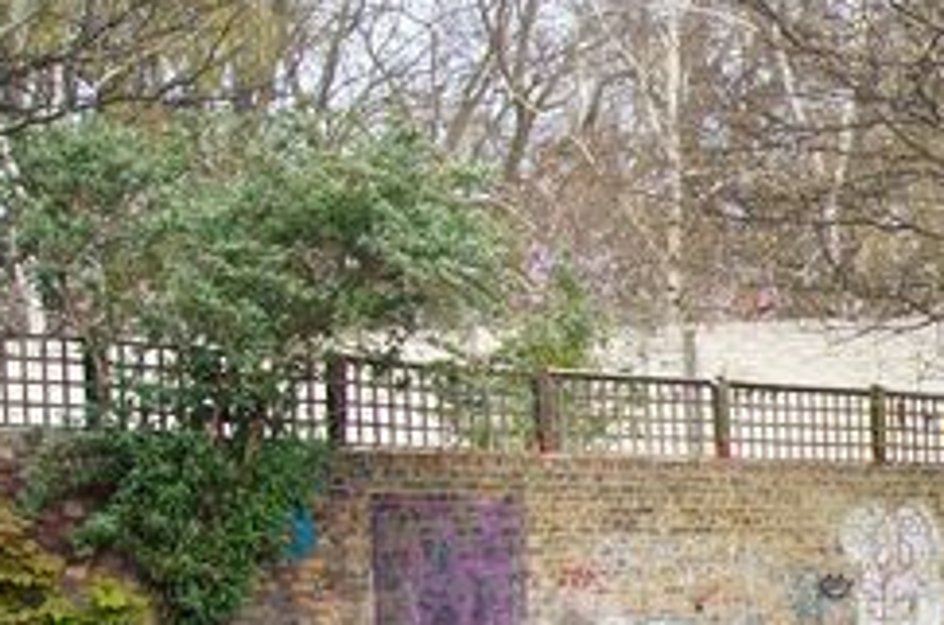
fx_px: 2983
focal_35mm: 114
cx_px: 1690
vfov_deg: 11.6
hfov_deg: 15.5
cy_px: 870
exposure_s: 1/60
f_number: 7.1
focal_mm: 18
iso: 100
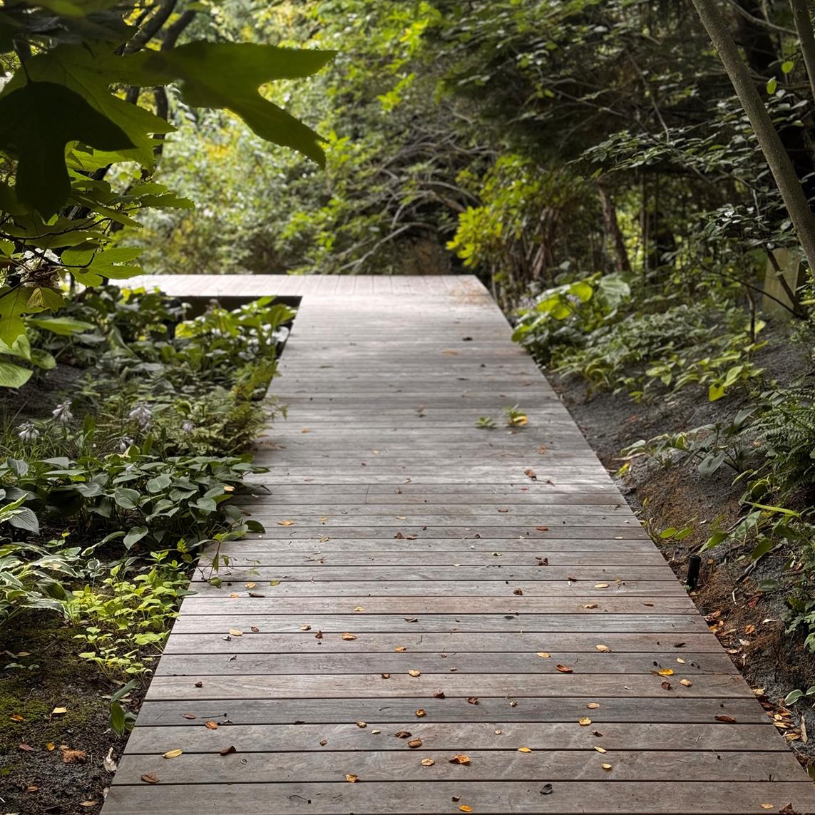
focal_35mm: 57
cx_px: 405
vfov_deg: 29.9
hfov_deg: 30.0
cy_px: 312
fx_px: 1518
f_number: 1.78
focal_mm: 6.76
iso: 64
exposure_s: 1/309
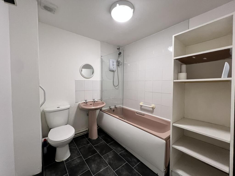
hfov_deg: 106.2
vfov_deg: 89.9
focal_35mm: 13
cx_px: 118
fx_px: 88
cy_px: 88
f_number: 1.8
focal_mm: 1.57
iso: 200
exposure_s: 1/50
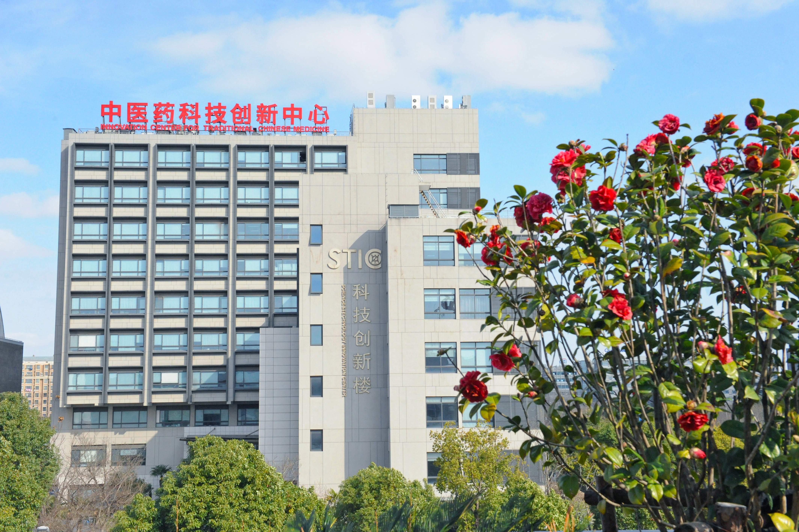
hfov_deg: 41.1
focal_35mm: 48
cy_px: 266
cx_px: 400
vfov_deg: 28.0
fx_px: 1065
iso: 4000
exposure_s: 1/2500
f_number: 13
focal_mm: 48
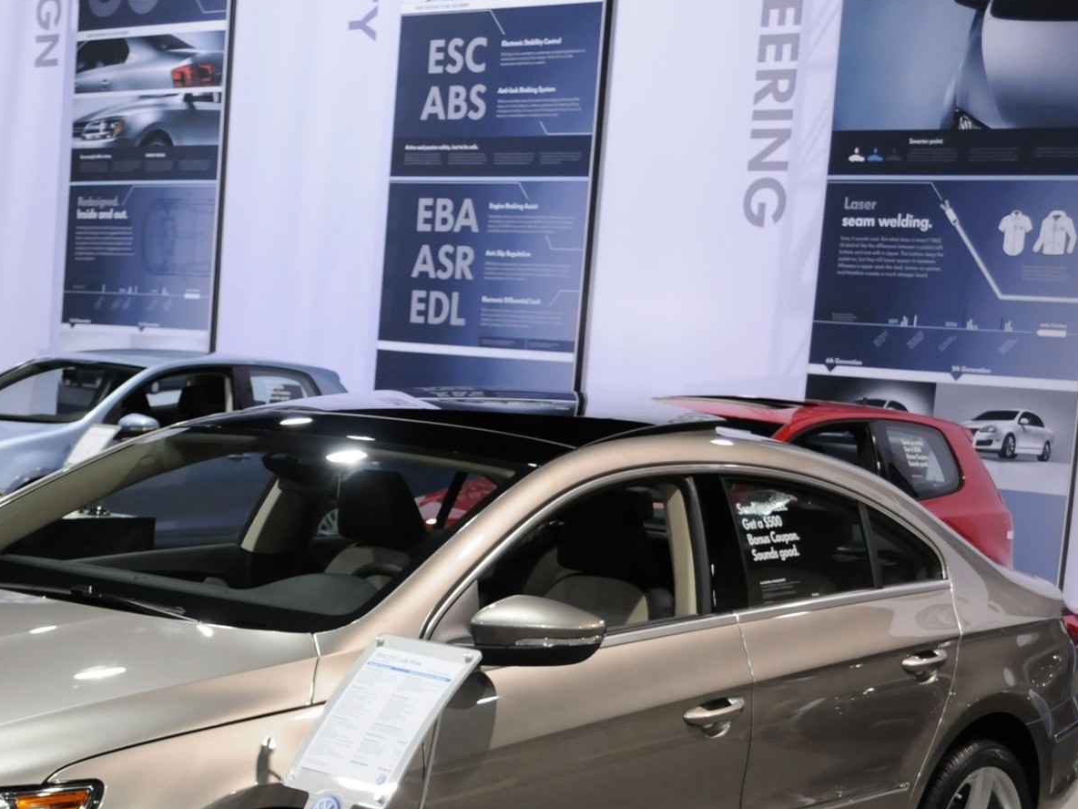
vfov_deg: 19.8
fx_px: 2273
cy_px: 699
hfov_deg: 26.4
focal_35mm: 73
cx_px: 319
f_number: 4
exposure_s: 1/40
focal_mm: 24
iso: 800
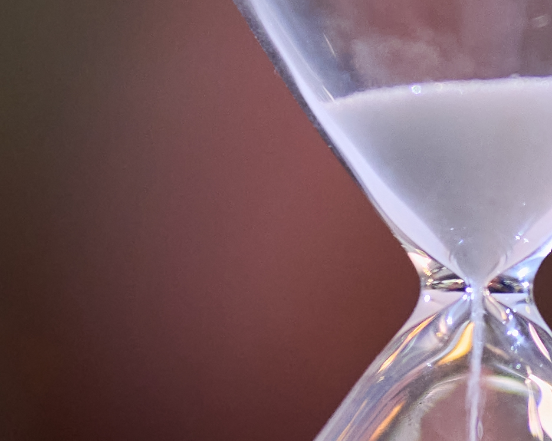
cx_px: 849
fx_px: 11497
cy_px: -454
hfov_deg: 2.7
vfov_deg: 2.2
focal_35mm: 704
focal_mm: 85
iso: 640
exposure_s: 1/320
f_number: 1.2
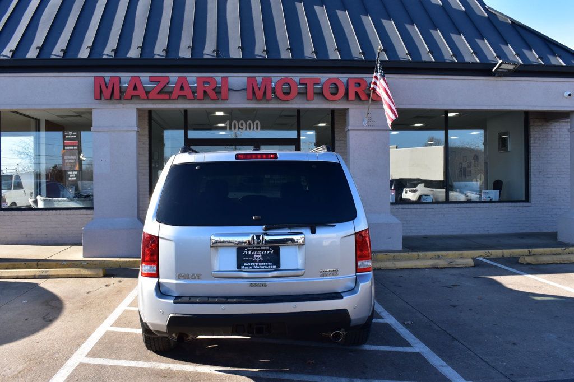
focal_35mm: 33
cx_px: 287
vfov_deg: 39.9
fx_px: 526
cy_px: 191
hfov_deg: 57.2
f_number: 10
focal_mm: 22
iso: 400
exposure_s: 1/250
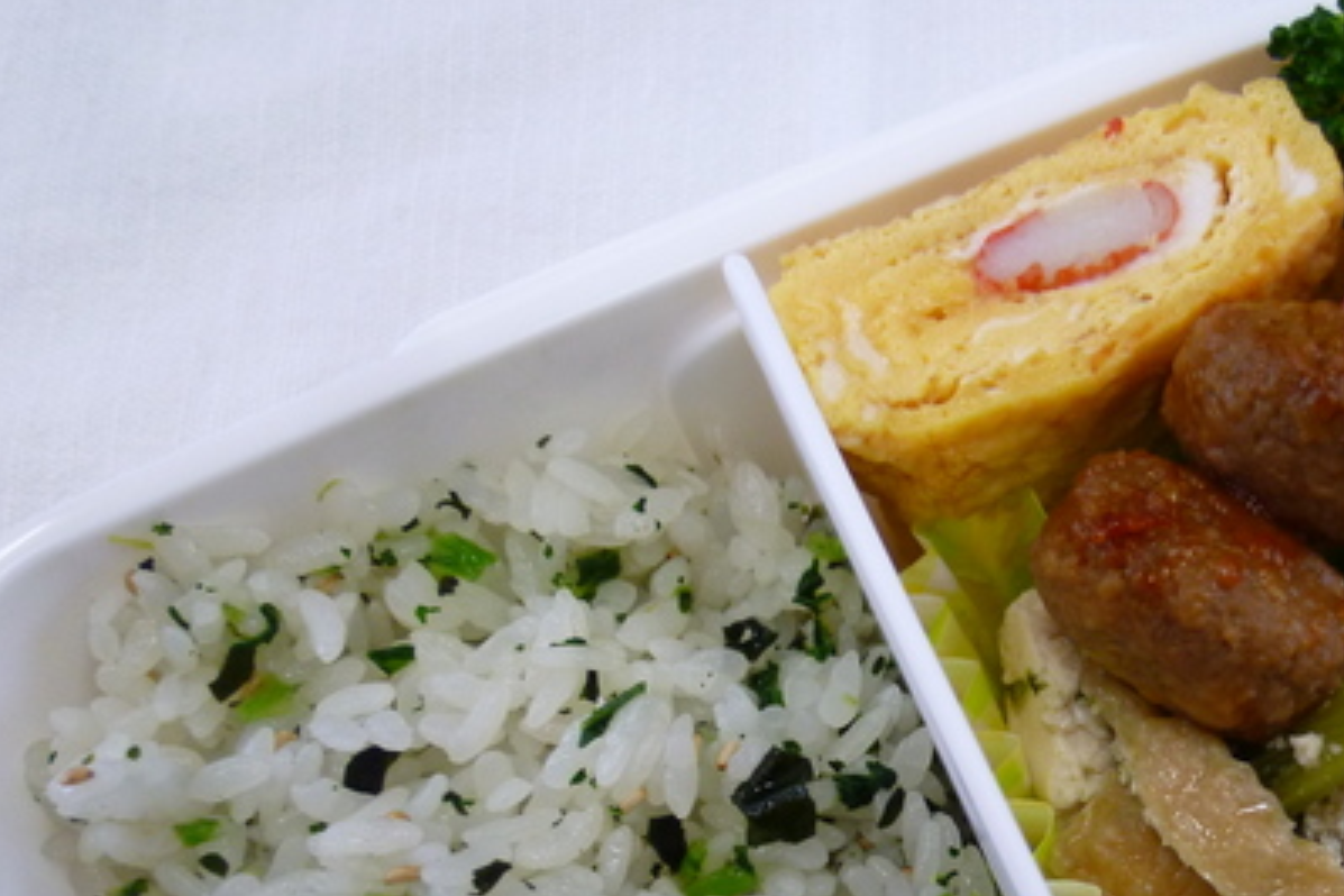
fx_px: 1493
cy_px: 741
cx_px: 1011
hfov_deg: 46.7
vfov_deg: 32.3
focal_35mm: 40
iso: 160
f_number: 2.2
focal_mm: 4.3
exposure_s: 1/60
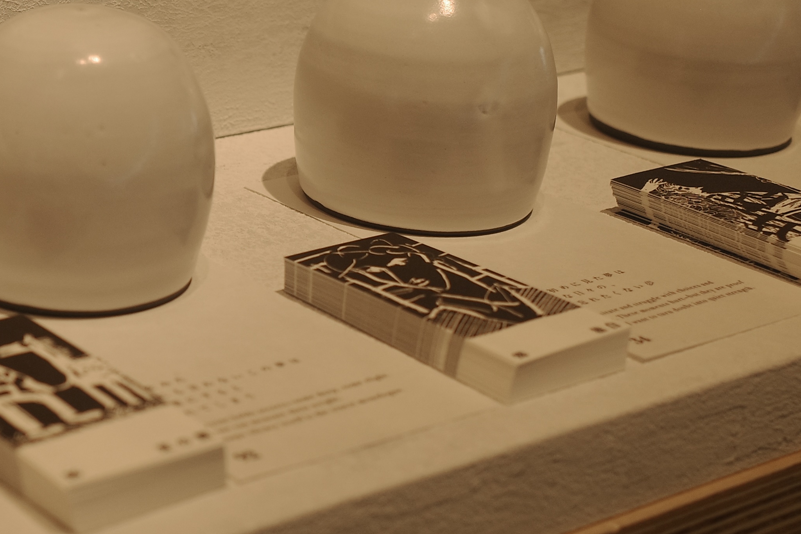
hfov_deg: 23.0
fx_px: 1824
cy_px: 95
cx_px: -128
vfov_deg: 16.5
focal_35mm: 82
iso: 200
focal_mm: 18.3
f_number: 2.8
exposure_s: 1/60
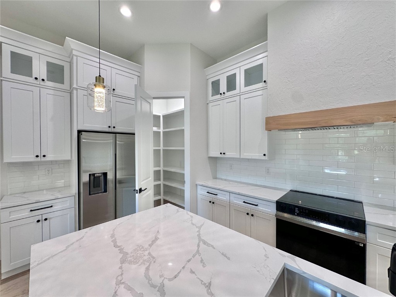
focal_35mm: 14
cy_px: 148
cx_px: 198
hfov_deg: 102.1
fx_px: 160
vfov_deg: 85.7
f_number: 2.2
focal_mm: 2.22
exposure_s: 1/120
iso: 125
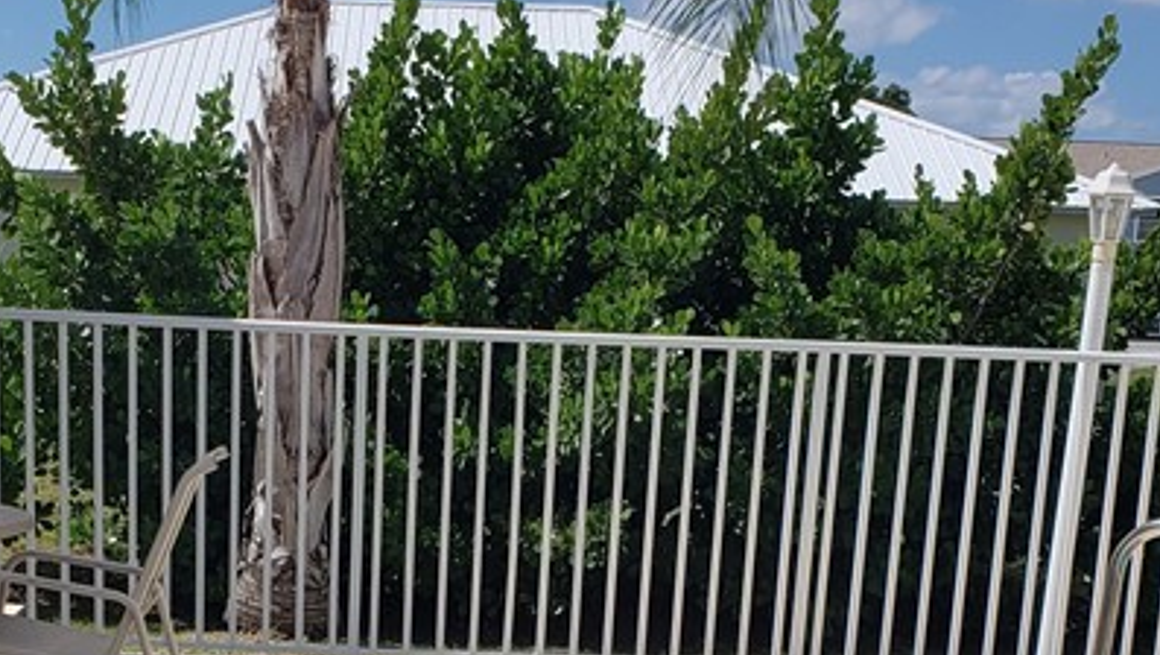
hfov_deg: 28.7
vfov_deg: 15.8
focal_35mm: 73
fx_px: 2247
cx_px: 351
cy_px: 848
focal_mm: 4.3
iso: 50
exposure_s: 1/2859
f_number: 2.4
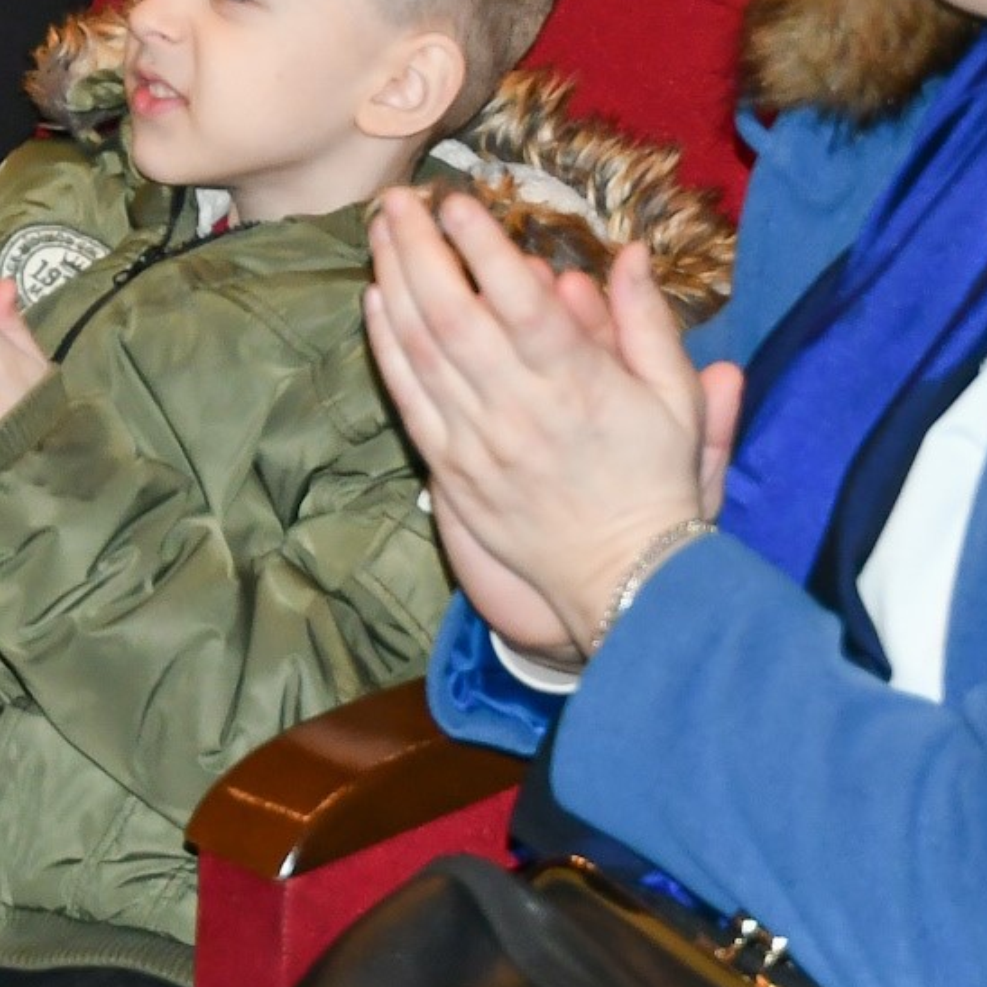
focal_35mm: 198
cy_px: -418
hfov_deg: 8.7
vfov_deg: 8.7
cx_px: -345
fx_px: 6387
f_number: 3.3
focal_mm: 34
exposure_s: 1/100
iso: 800
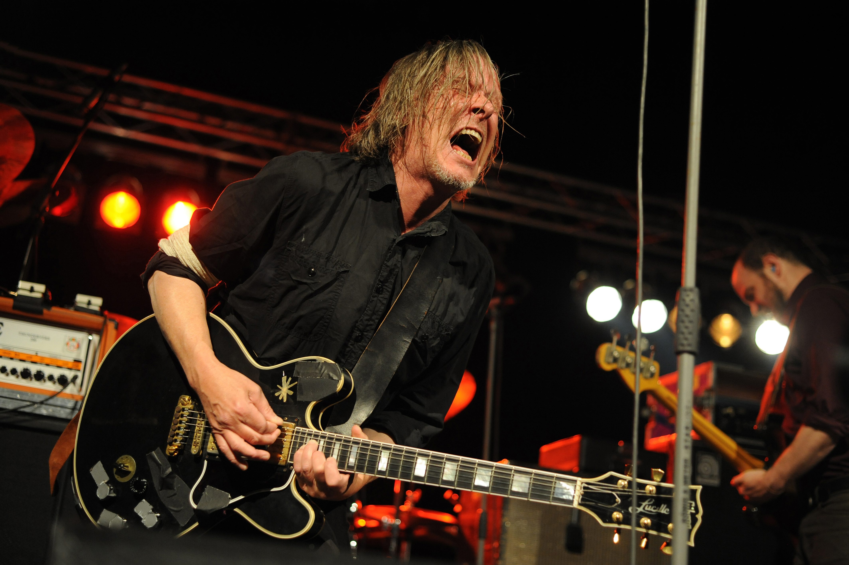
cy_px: 282
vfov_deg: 27.0
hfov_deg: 39.6
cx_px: 424
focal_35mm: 50
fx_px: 1178
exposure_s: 1/400
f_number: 3.2
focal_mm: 50
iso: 2000
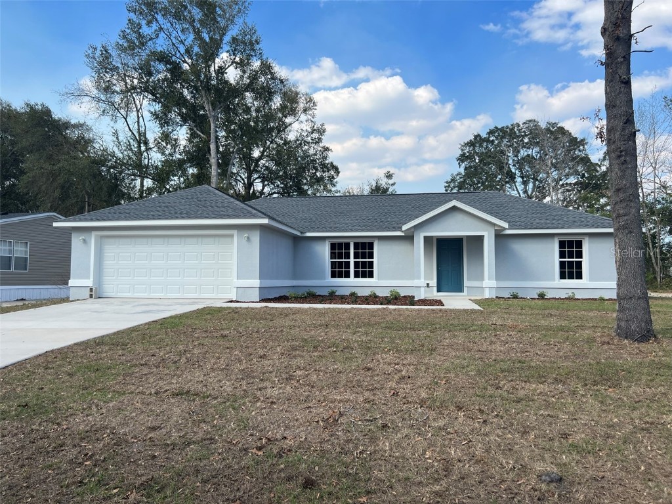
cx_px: 336
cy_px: 252
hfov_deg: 67.3
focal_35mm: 26
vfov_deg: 53.1
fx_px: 505
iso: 50
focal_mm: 5.7
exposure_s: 1/3077
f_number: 1.5
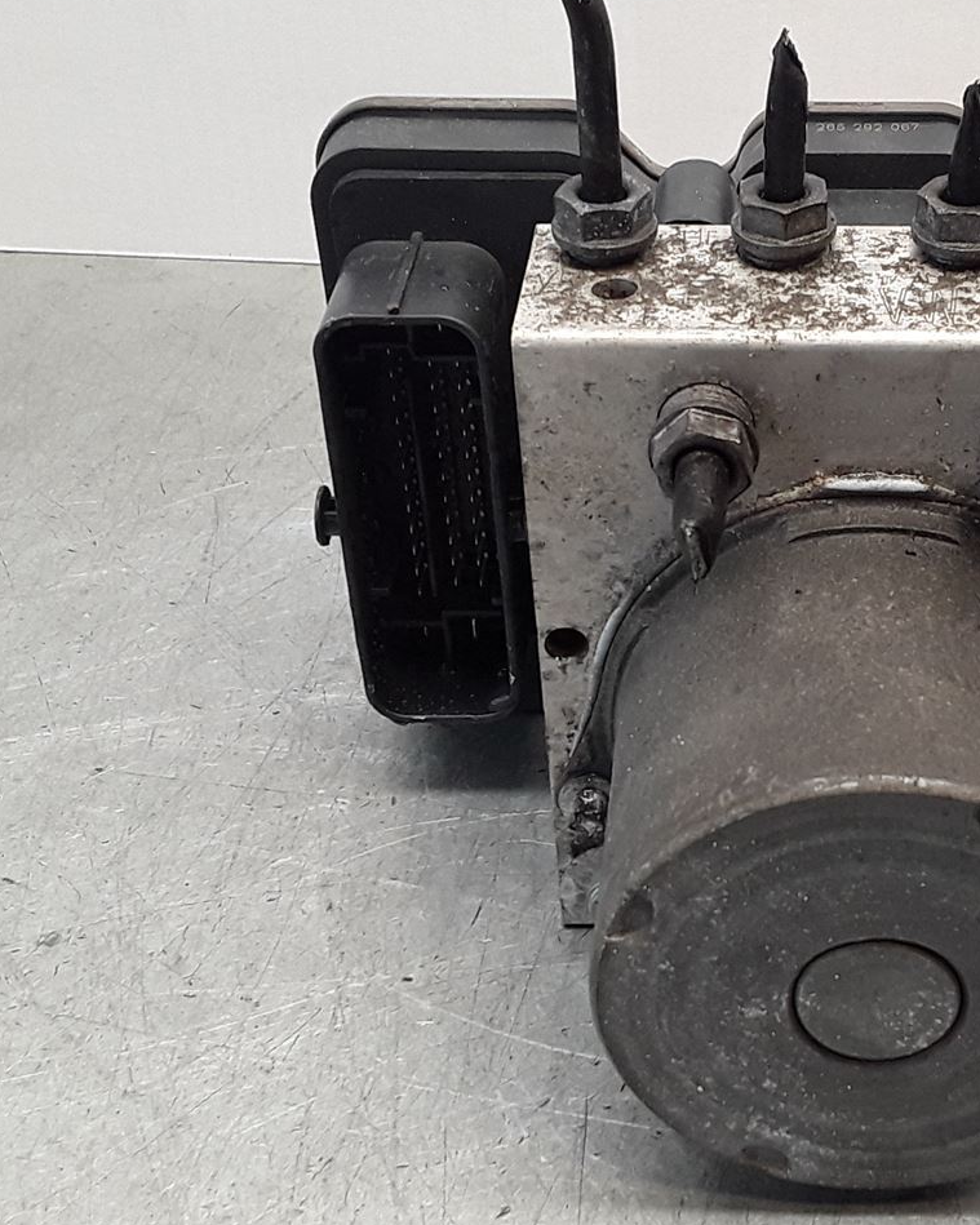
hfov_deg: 25.3
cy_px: 559
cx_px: 799
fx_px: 2139
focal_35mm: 59
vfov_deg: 31.9
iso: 50
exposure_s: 1/50
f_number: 1.9
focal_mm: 2.91
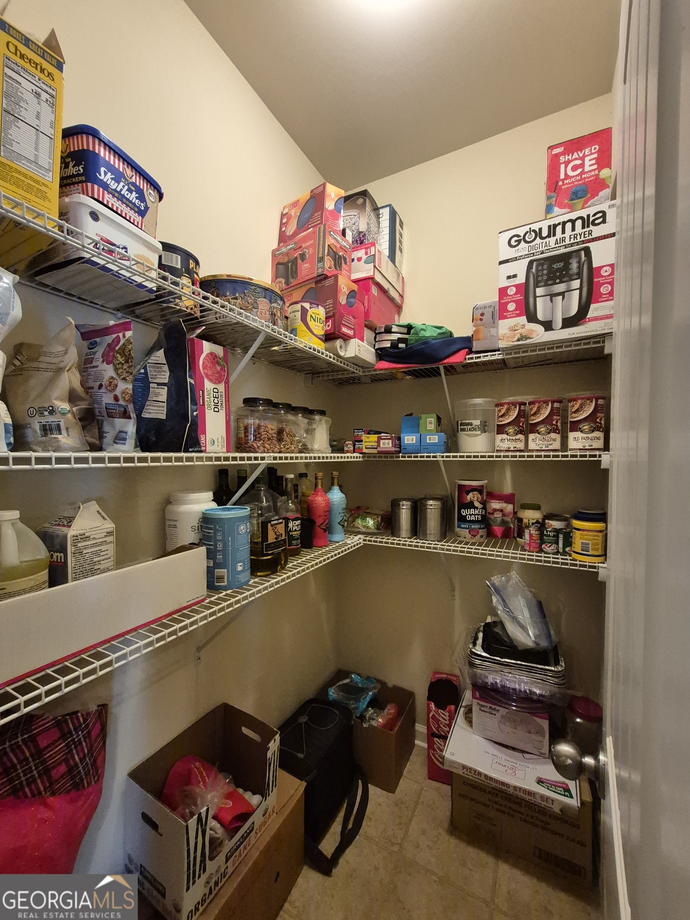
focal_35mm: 13
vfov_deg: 106.2
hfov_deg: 89.9
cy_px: 460
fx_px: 346
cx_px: 345
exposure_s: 1/60
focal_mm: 1.74
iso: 1250
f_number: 2.2
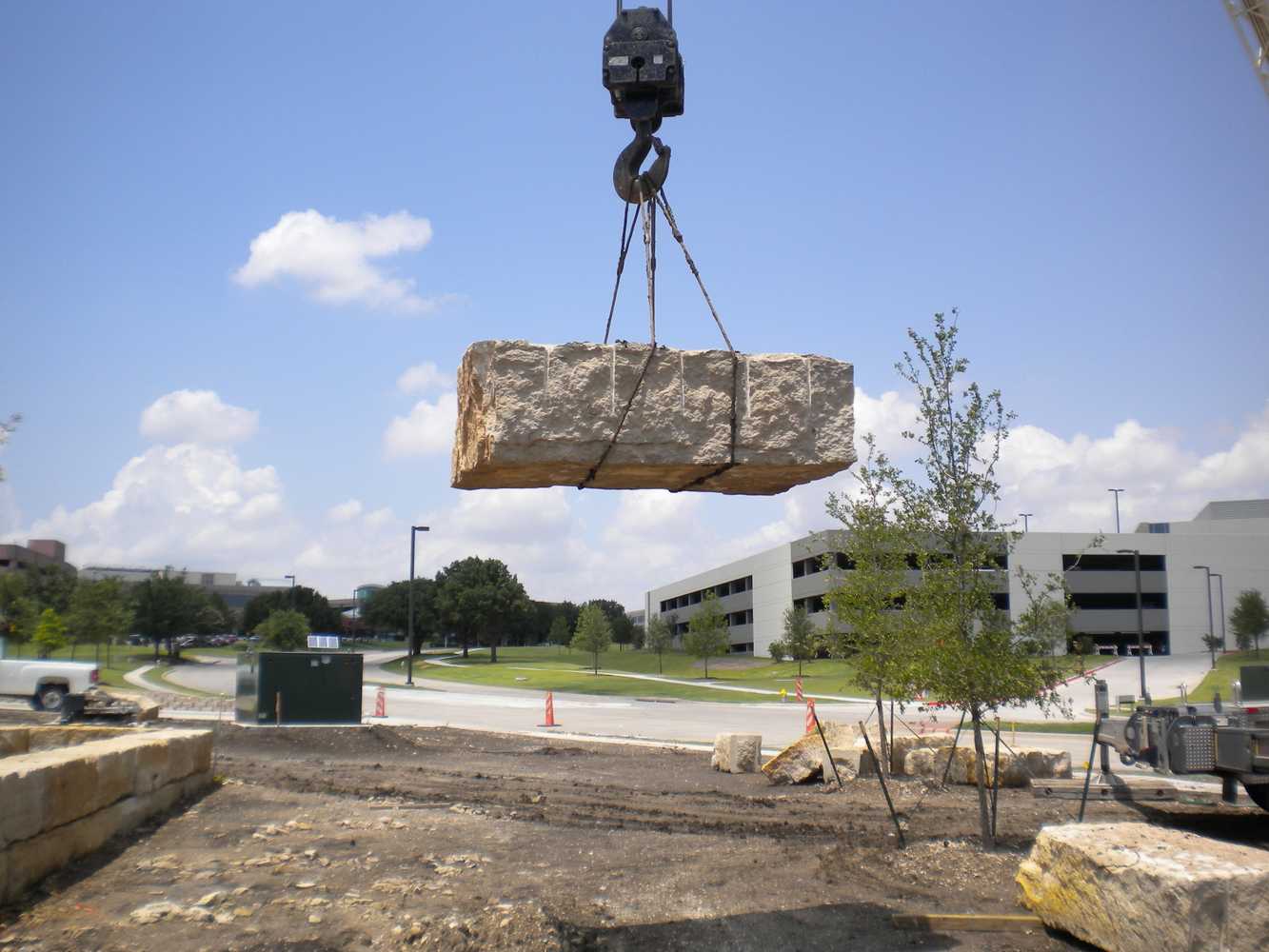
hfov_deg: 52.6
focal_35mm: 35
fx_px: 1283
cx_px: 634
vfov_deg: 40.7
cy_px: 476
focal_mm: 6.3
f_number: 4.6
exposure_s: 1/810
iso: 80
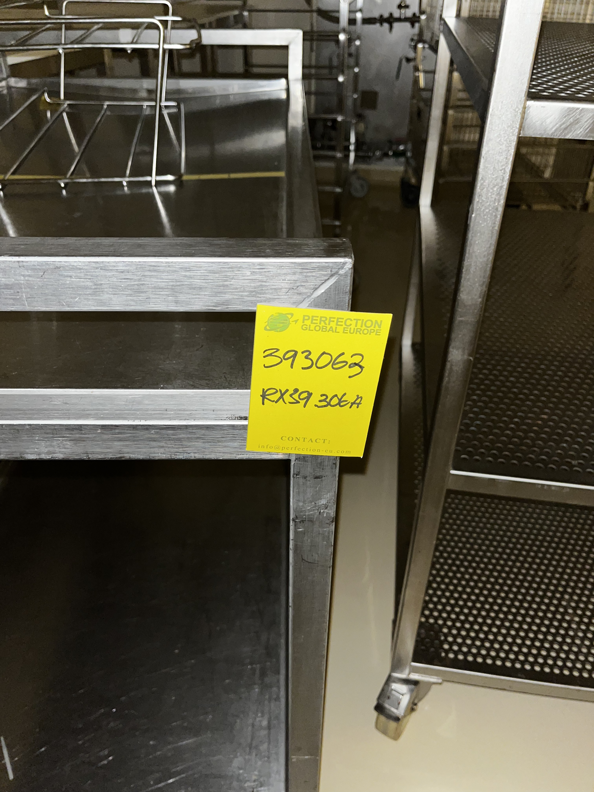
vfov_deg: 67.3
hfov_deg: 53.1
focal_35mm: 26
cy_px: 396
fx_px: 595
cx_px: 297
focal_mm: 5.1
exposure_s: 1/4
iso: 50
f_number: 1.6
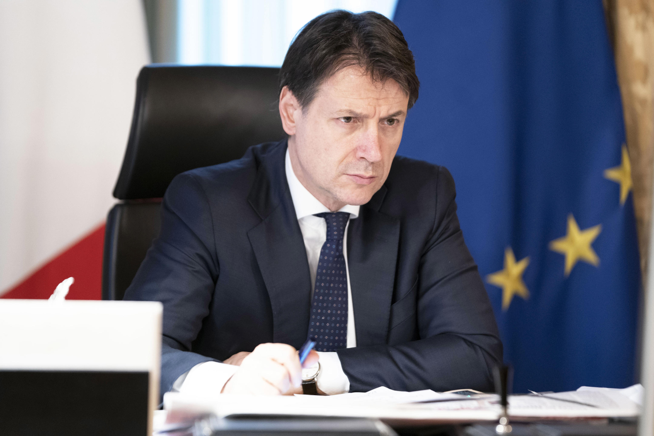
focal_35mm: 144
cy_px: 218
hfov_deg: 14.3
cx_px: 327
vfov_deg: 9.5
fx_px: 2616
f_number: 2.8
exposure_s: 1/100
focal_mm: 144
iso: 3200
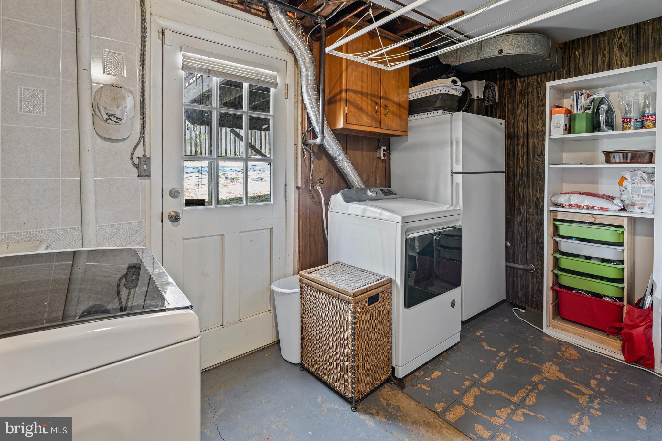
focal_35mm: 16
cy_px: 220
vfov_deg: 73.7
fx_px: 294
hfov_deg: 96.7
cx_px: 331
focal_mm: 16
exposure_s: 3.2
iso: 250
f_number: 9
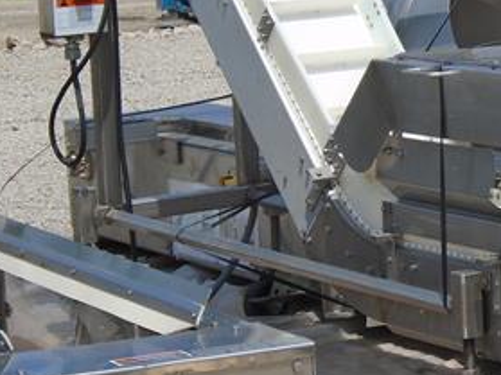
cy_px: -27
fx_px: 2734
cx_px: 387
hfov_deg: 10.4
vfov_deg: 7.8
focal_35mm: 189
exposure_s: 1/640
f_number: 6.1
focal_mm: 14
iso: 100
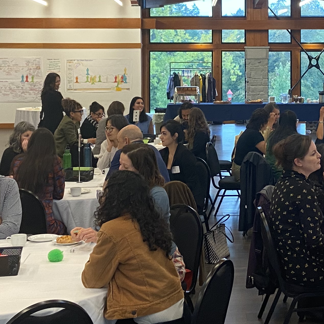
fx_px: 773
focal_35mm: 73
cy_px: 75
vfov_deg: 23.4
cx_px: 229
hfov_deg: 23.5
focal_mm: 4.25
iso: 125
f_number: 1.8
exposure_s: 1/60
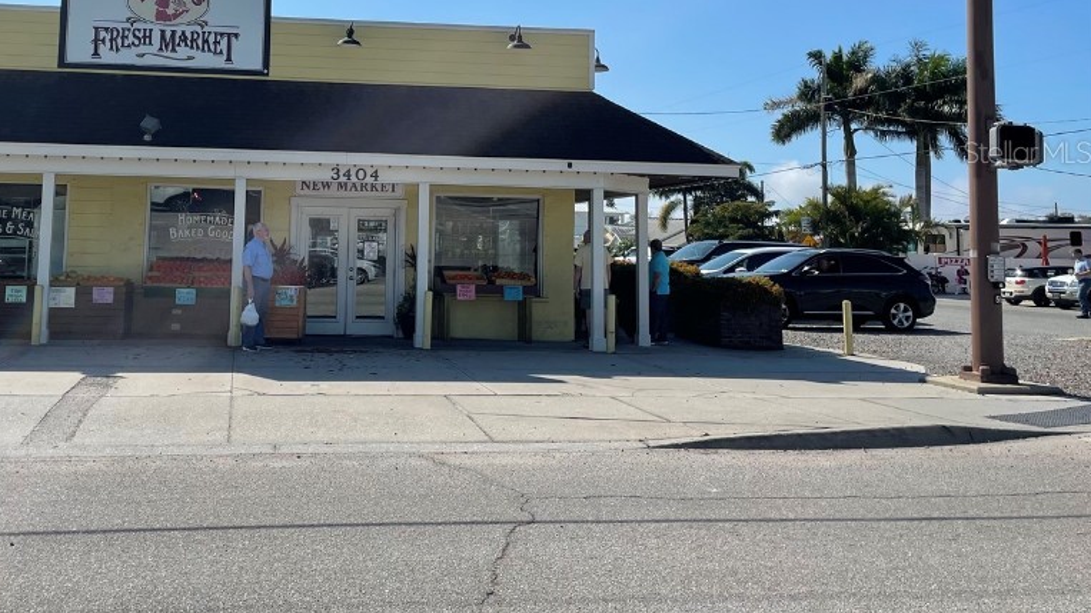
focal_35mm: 38
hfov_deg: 51.8
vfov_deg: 30.6
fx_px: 1099
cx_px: 366
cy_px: 151
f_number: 1.6
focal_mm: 4.2
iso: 32
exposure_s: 1/6135
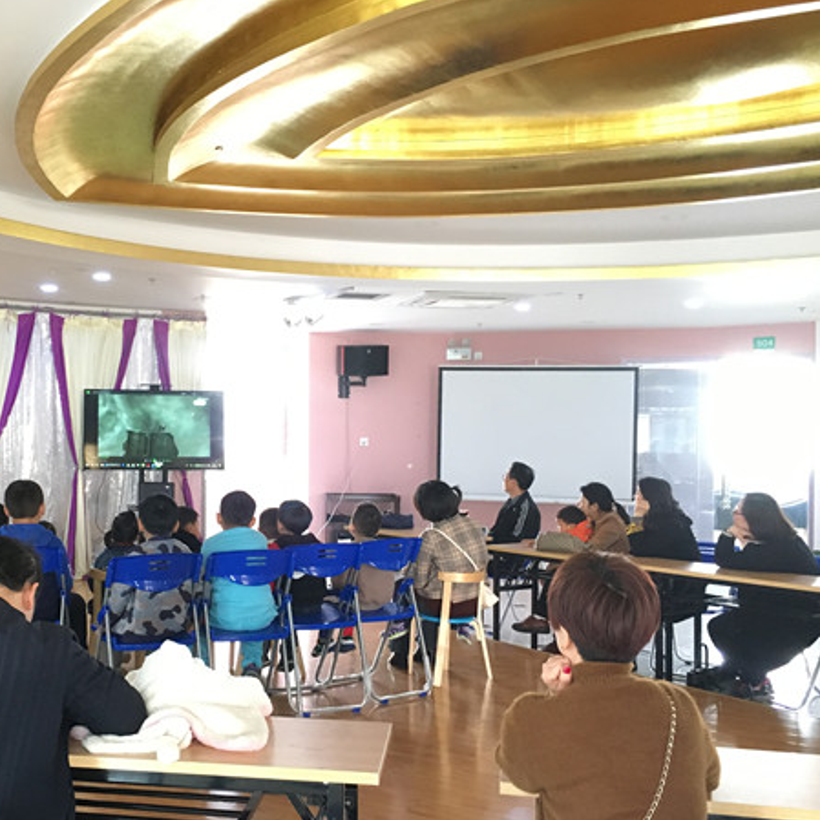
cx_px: 261
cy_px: 437
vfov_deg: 41.8
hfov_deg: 41.2
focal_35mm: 40
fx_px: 1072
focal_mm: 4.15
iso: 200
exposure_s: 1/25
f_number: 2.2
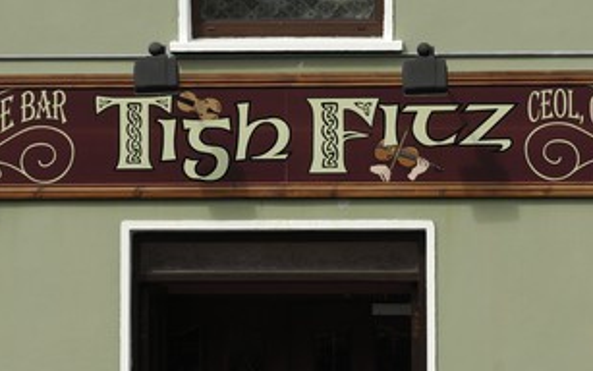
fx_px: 4736
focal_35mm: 293
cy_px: 162
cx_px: 296
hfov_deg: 7.2
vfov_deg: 4.5
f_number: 6
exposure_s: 1/400
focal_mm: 140
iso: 100
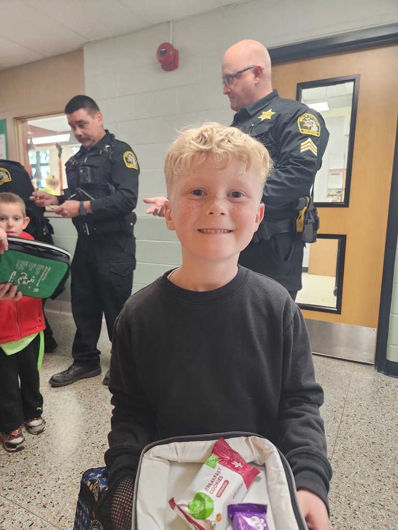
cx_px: 199
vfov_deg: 73.9
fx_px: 353
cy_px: 265
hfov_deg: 58.9
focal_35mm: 23
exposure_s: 1/120
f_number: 1.8
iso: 800
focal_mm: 5.4
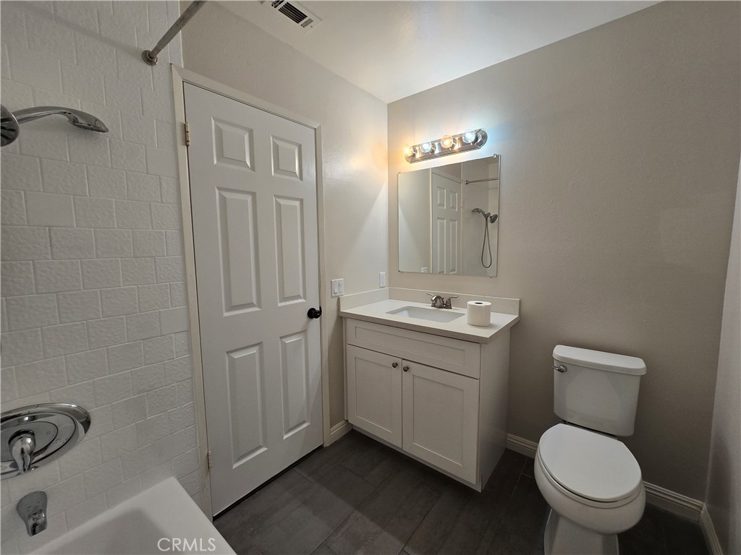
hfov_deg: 106.2
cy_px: 278
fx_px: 278
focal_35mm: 13
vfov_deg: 89.9
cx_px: 370
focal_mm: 2.2
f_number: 2.2
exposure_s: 1/60
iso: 64
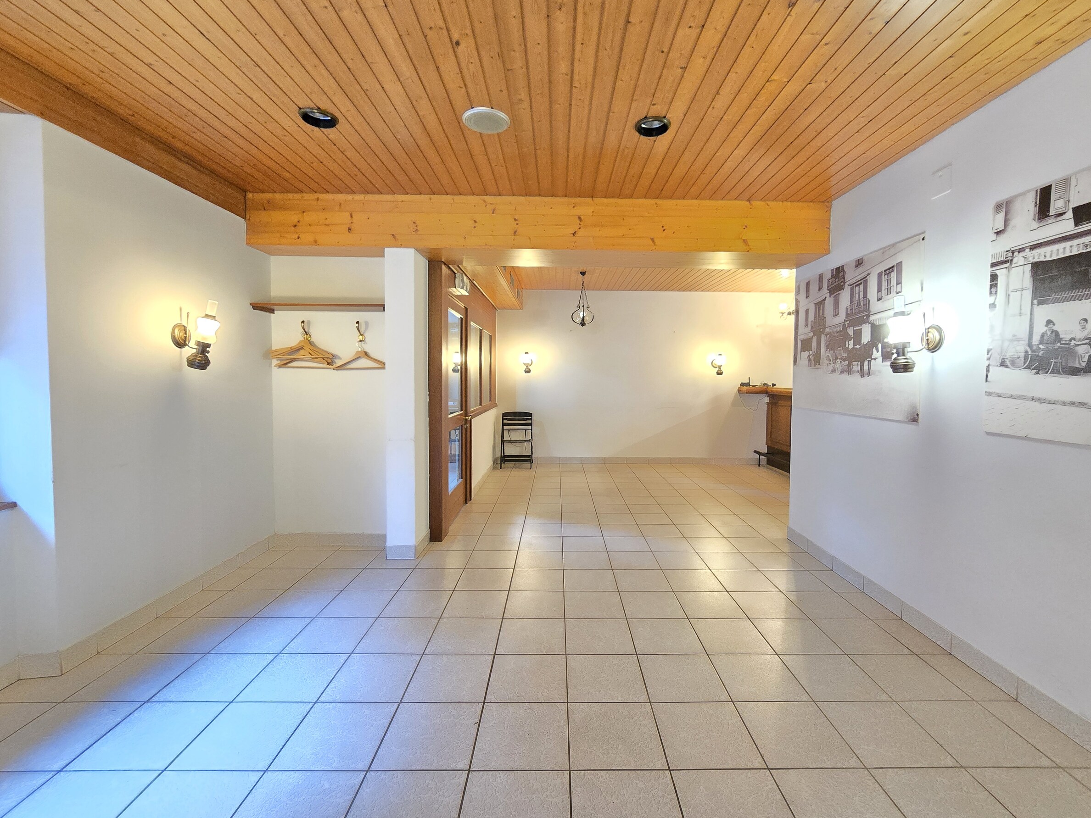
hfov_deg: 102.0
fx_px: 441
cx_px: 565
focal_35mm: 14
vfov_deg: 85.6
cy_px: 395
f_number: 2.2
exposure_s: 1/50
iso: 1250
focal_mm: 2.2
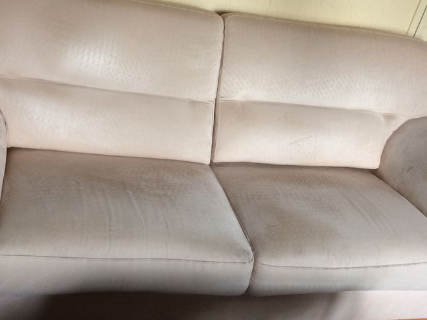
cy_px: 102
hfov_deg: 43.0
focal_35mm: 44
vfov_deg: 32.5
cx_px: 214
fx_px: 543
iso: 80
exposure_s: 1/33
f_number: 2.2
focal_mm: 4.15
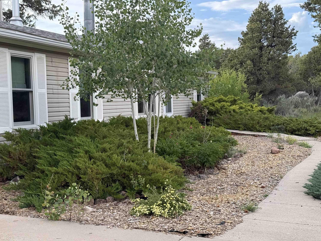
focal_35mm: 49
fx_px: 454
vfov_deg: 29.7
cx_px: 158
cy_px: 122
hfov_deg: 38.9
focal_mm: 6.76
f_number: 1.78
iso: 100
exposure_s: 1/726
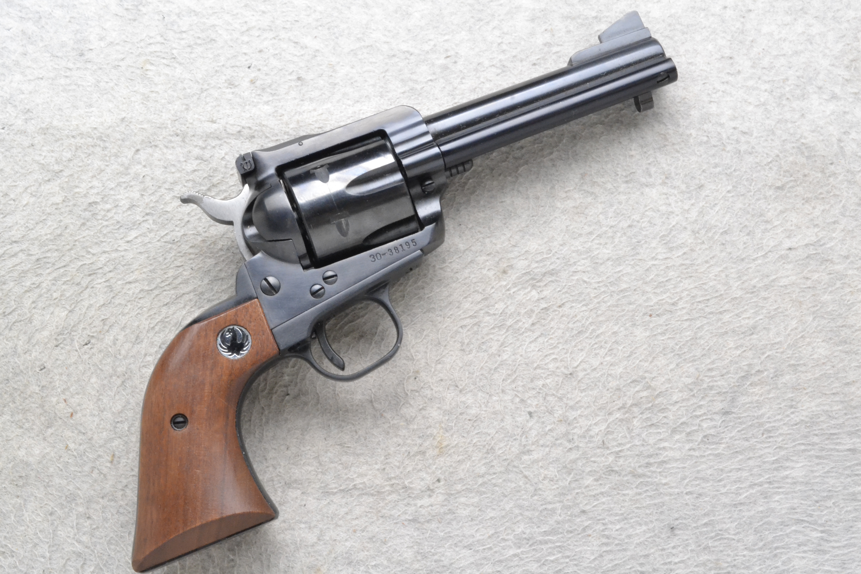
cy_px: 287
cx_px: 430
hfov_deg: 33.4
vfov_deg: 22.6
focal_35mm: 60
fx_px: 1435
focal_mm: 40
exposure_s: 1/60
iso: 3200
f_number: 20
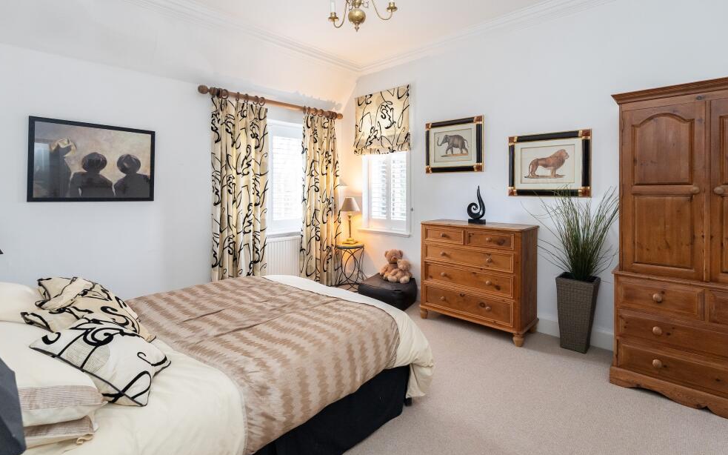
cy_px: 206
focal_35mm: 17
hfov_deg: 94.4
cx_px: 373
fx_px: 337
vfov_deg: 67.8
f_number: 7.1
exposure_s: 1/25
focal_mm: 16
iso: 1250
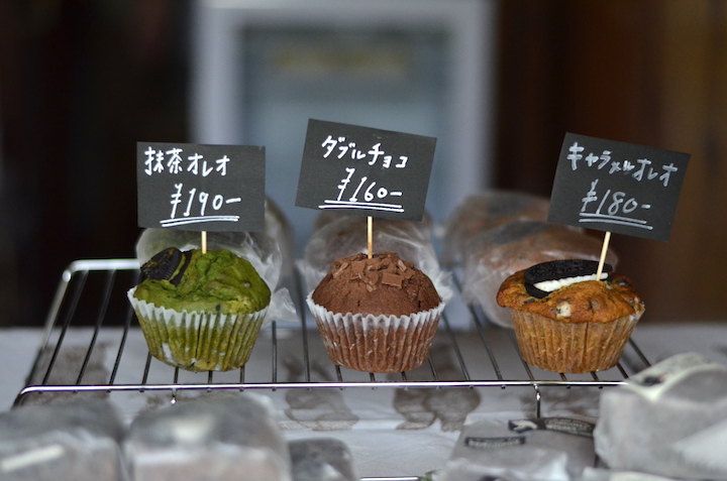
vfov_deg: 18.1
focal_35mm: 75
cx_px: 364
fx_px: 1512
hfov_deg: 27.0
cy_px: 240
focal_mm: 50
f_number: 1.8
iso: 1600
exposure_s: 1/1250
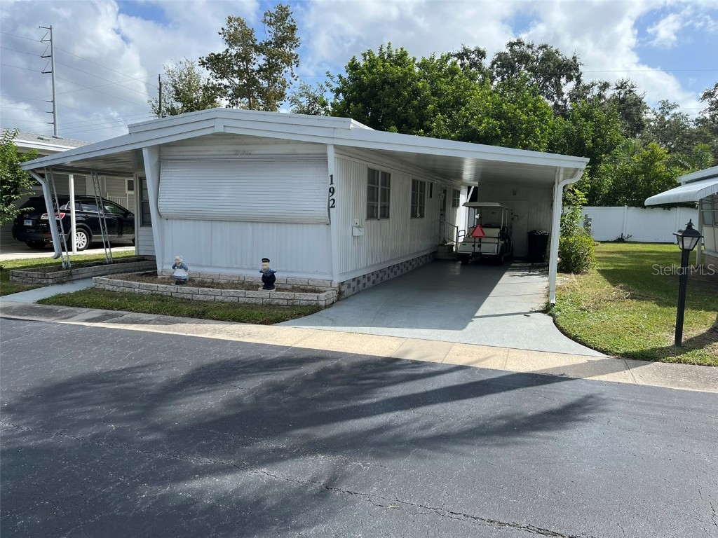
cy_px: 269
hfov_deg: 67.3
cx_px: 359
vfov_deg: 53.1
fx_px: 539
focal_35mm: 26
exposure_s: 1/3311
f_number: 1.6
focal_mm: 5.1
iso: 50
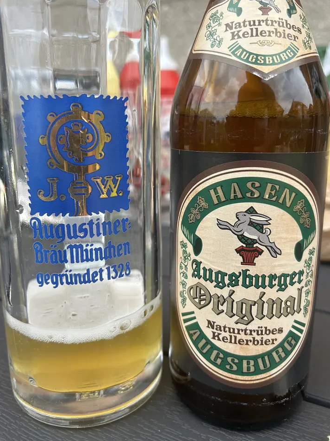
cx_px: 160
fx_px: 356
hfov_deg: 49.7
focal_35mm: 28
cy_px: 207
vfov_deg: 63.4
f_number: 1.5
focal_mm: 5.7
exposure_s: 1/1009
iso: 50
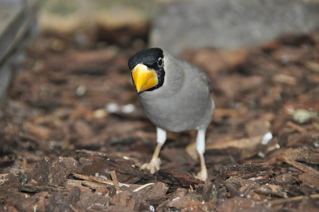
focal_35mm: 390
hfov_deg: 5.3
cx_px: 160
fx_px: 3452
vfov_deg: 3.5
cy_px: 106
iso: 1000
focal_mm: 260
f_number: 5.6
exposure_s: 1/60
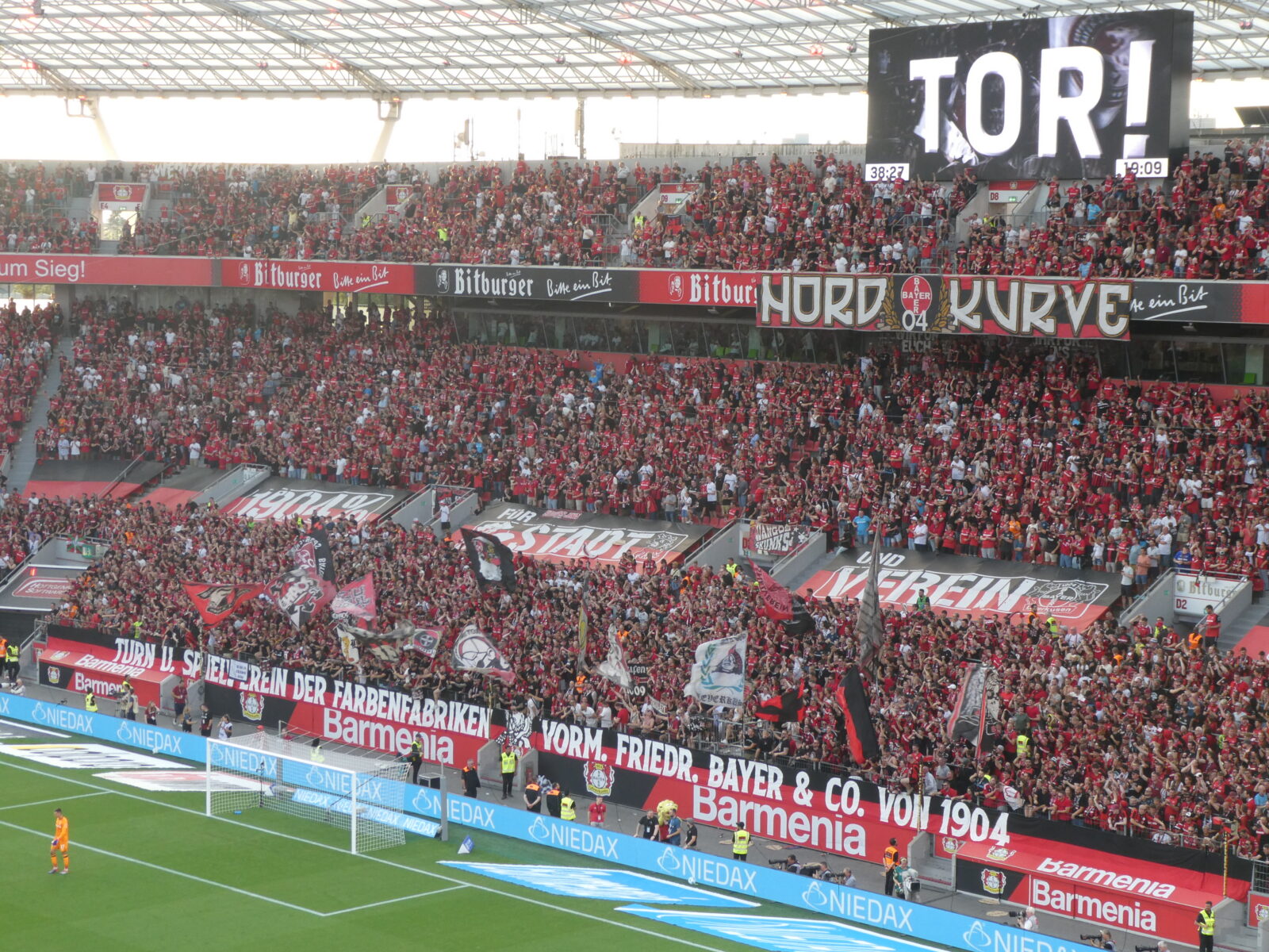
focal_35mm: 70
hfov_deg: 27.8
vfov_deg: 21.0
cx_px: 634
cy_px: 476
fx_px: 2566
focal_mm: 12.5
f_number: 4.5
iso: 160
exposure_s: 1/80
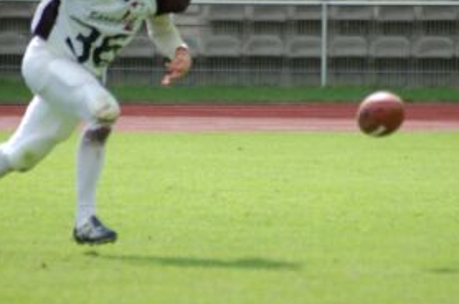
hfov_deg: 3.5
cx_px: 258
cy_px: 122
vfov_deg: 2.3
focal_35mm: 586
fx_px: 7454
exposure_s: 1/1000
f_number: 5.3
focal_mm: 240
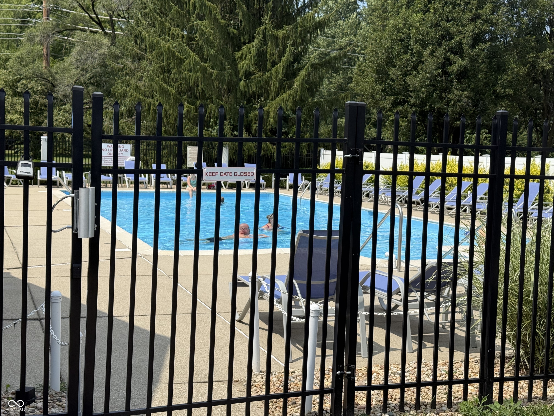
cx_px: 277
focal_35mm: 48
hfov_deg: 39.7
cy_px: 208
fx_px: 768
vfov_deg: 30.3
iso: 80
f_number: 1.78
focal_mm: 6.76
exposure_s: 1/6024
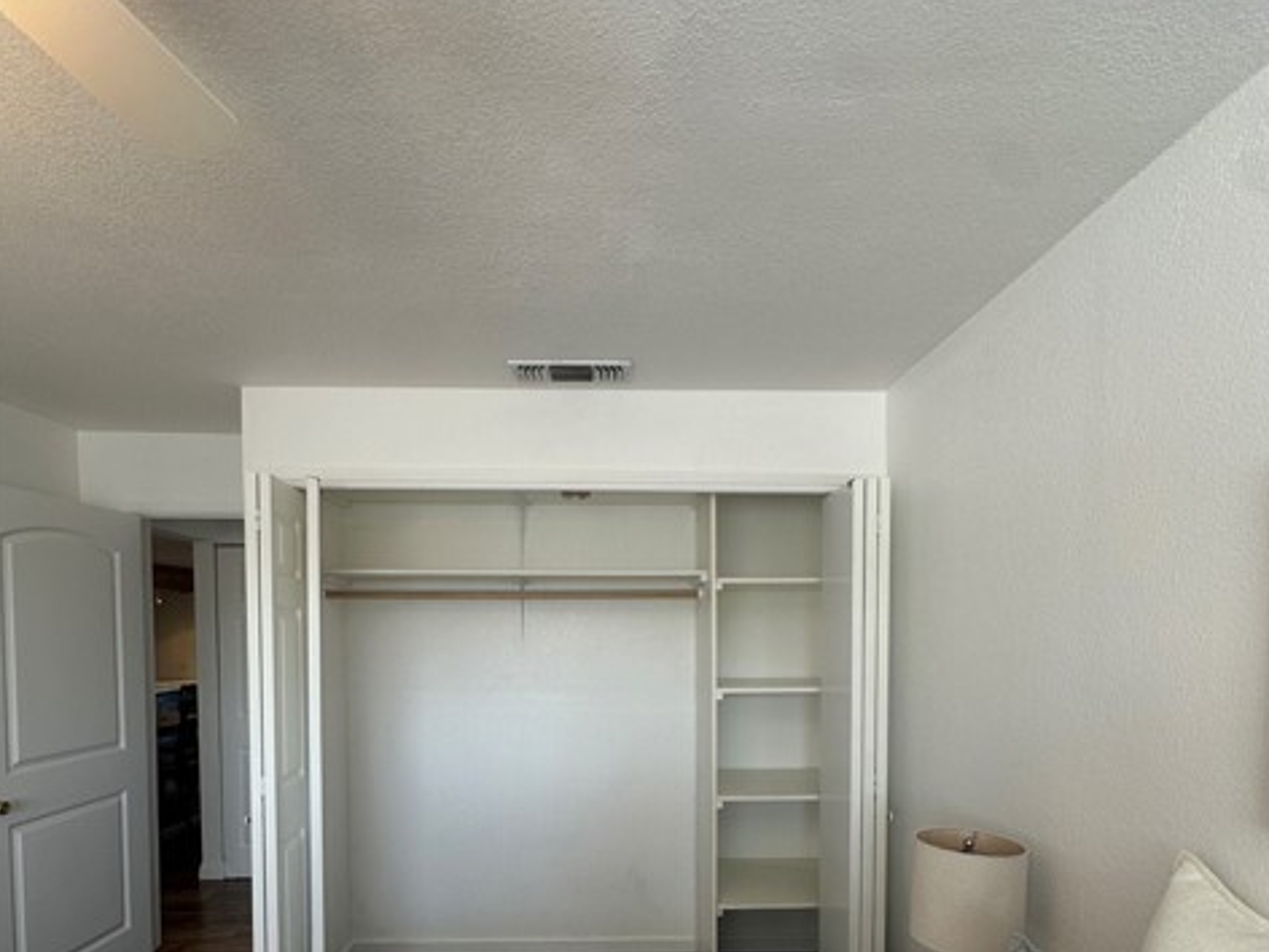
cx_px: 632
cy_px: 656
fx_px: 697
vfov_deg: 66.3
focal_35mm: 19
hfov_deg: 84.7
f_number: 2.2
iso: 50
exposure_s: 1/99
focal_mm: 2.22
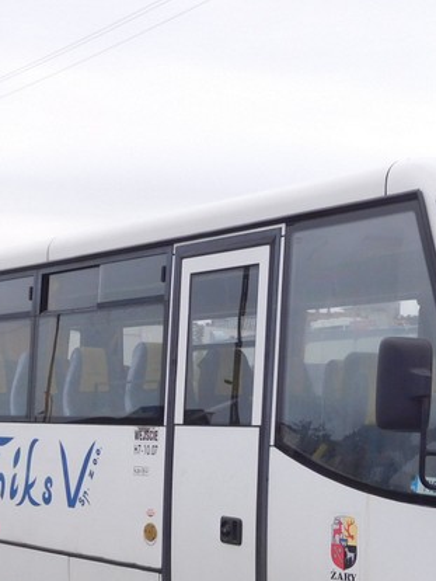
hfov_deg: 19.1
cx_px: 384
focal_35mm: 76
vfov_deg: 25.2
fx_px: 1275
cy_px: 462
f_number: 3.8
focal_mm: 6.2
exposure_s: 1/640
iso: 125
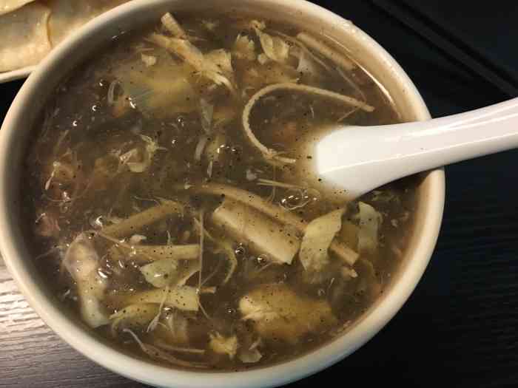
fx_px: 434
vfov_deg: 48.2
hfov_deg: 61.7
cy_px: 194
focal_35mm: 29
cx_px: 259
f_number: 2.2
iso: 200
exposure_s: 1/25
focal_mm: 4.15
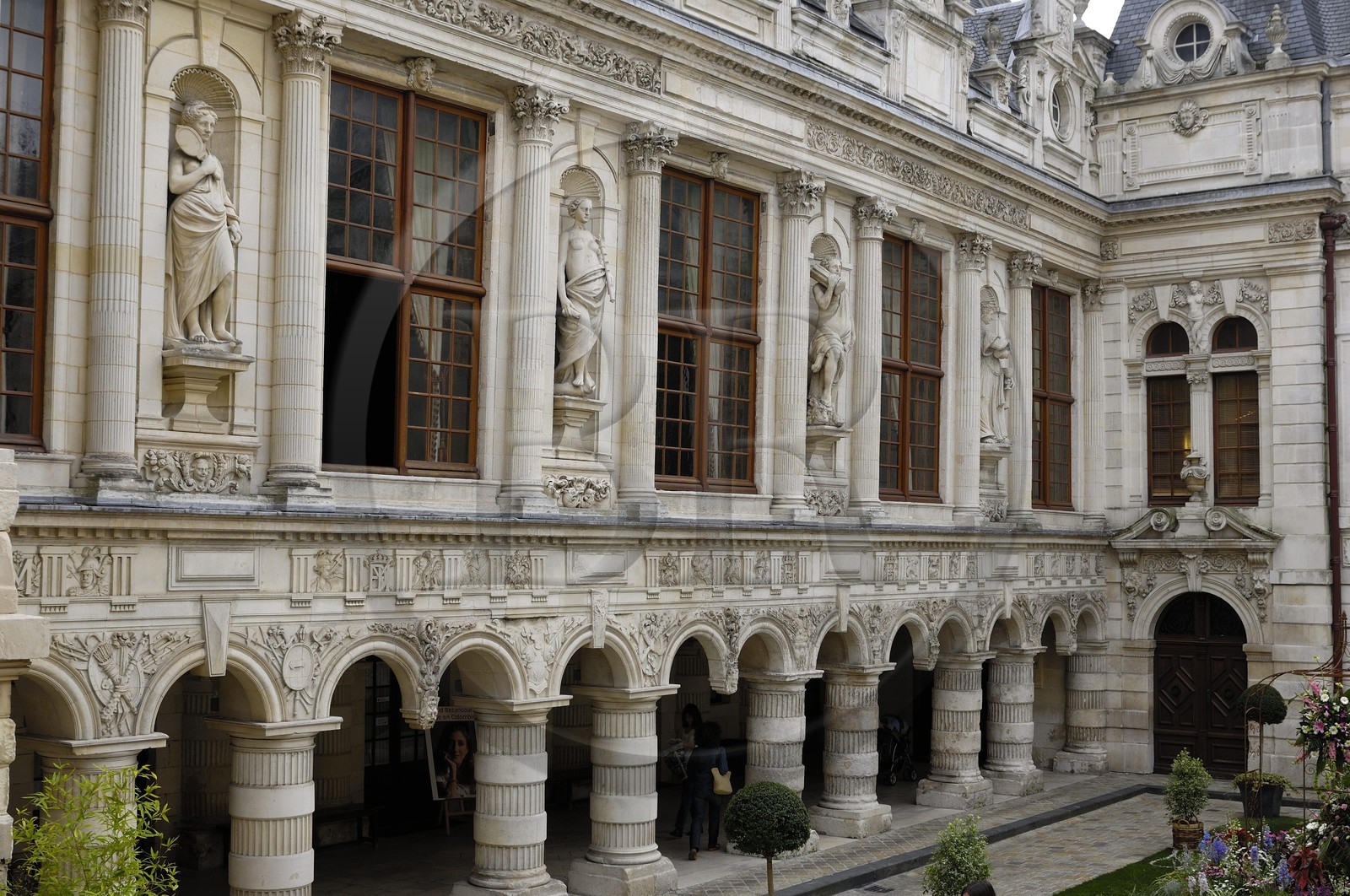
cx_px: 675
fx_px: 1573
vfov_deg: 31.8
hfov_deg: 46.5
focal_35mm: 42
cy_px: 448
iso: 100
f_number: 5.3
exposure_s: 1/160
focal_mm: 28
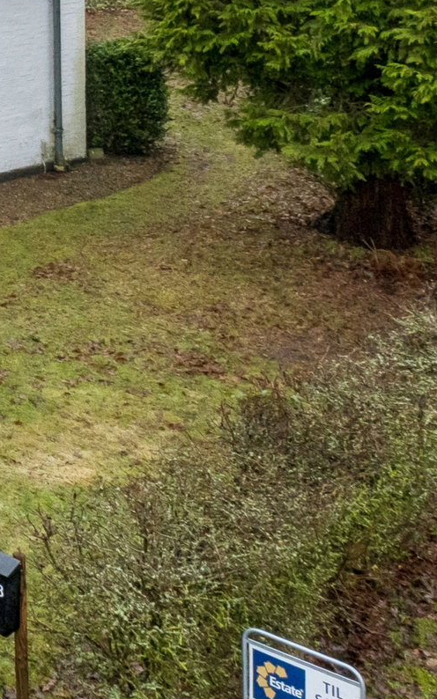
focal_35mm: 78
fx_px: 1486
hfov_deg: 13.0
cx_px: -585
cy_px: 82
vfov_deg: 25.7
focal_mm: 13.5
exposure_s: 1/200
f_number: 8
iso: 640
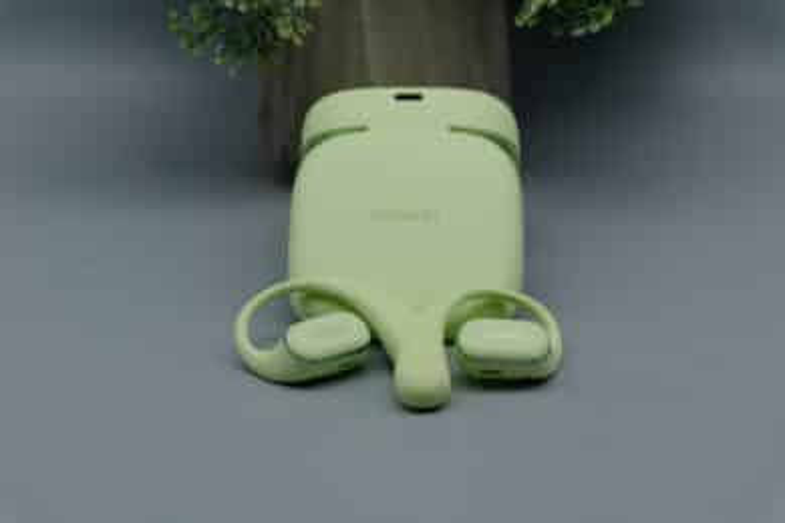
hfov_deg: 27.0
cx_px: 392
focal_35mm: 75
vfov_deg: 18.2
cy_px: 262
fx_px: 1635
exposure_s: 1/150
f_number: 8
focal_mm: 50
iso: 400
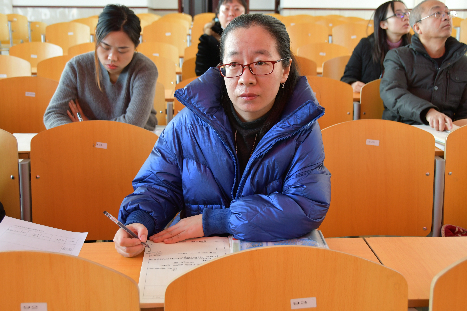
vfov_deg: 36.9
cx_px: 234
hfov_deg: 53.1
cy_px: 156
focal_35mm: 36
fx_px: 467
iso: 800
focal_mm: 24
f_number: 3.8
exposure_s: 1/30
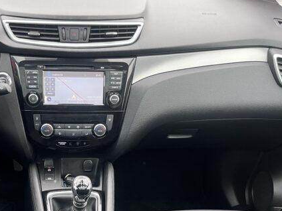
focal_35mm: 49
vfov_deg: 28.5
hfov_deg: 37.8
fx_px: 399
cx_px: 66
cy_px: 189
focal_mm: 5.1
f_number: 1.6
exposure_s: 1/81
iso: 125
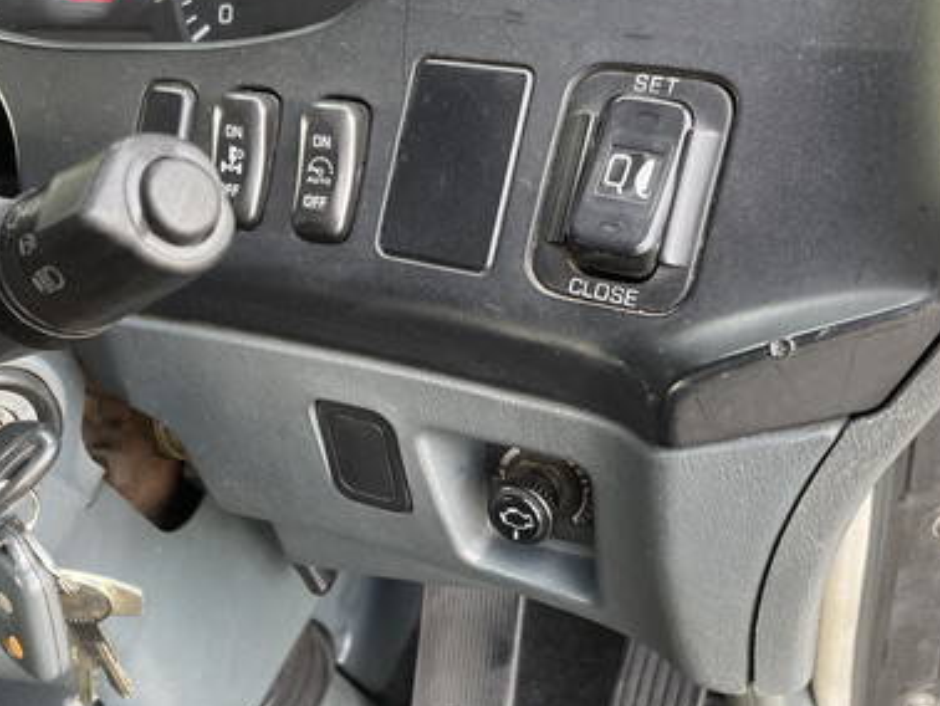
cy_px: 400
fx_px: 1196
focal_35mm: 44
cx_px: 420
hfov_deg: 42.9
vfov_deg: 32.9
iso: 125
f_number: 1.6
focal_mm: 4.2
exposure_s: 1/108
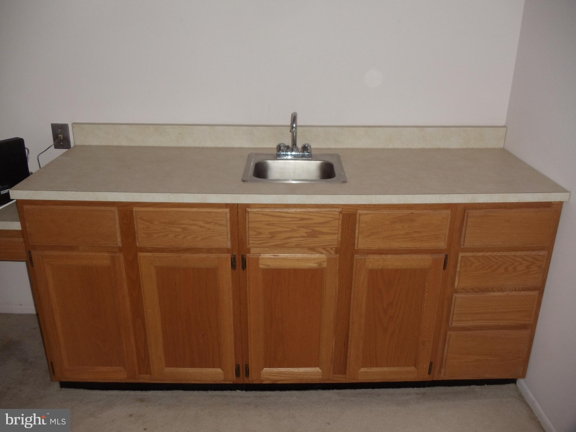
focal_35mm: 44
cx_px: 288
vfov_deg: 32.9
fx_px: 732
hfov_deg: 42.9
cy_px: 216
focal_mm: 6
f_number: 3.5
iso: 100
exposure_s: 1/30
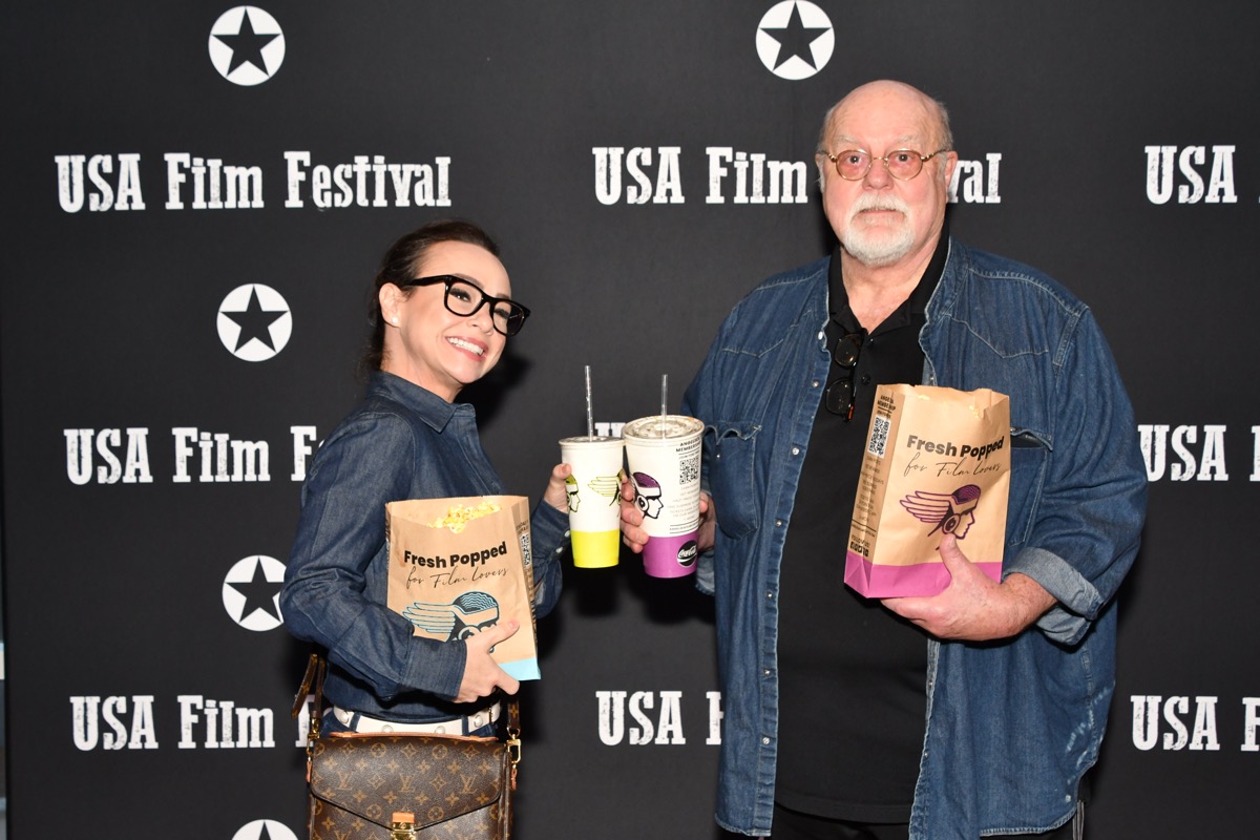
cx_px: 630
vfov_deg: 23.8
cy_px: 420
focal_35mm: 57
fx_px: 1995
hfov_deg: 35.1
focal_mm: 38
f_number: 8
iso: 800
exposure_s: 1/180
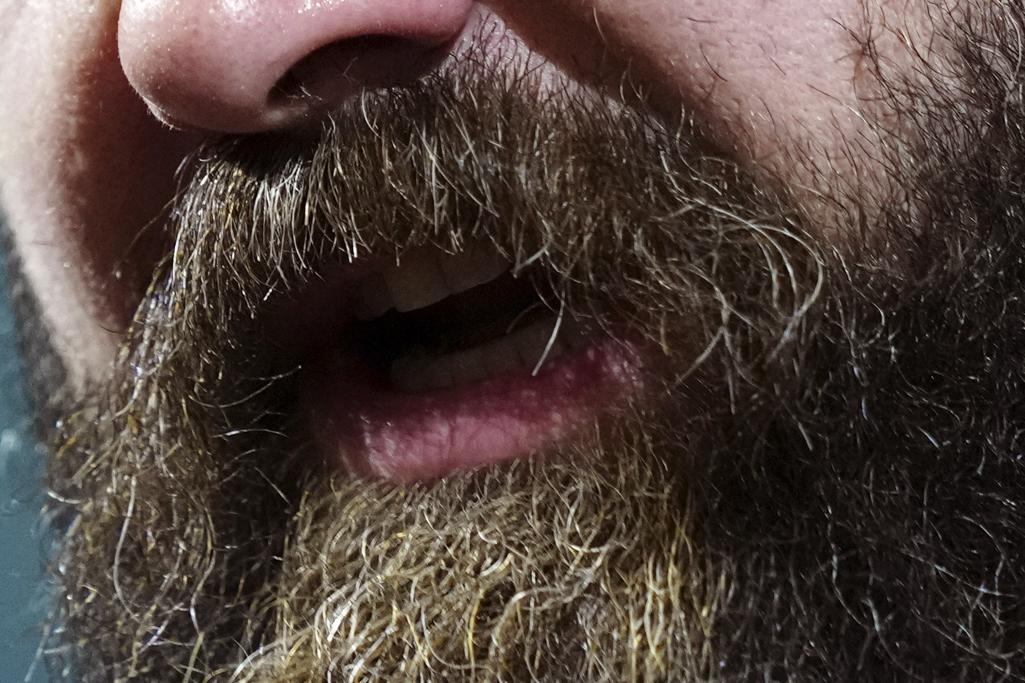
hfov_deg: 1.1
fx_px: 53913
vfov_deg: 0.7
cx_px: 268
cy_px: -221
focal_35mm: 1894
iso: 3200
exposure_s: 1/400
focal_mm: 400
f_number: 2.8
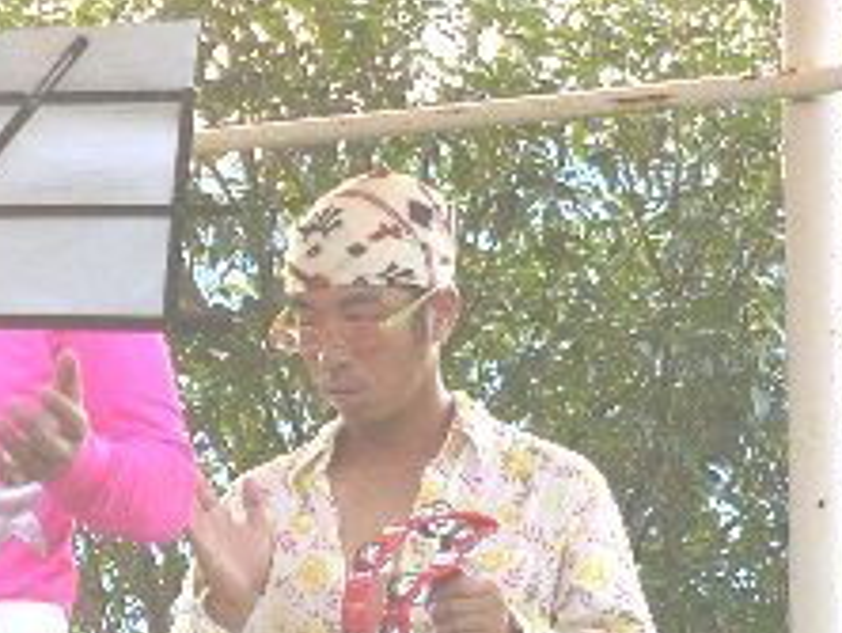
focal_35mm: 383
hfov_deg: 5.1
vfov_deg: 3.9
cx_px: -353
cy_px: 542
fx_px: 9326
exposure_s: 1/60
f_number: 2.8
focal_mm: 22.2
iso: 75
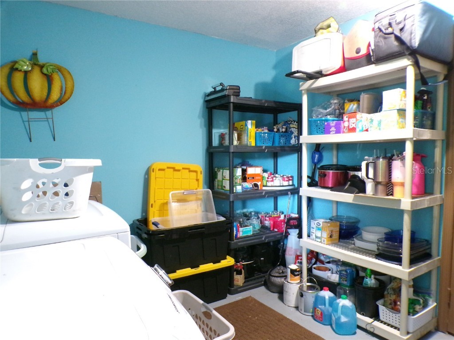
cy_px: 170
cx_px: 227
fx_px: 315
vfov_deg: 56.8
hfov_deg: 71.6
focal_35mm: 24
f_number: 3
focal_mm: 4.3
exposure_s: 1/17
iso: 800
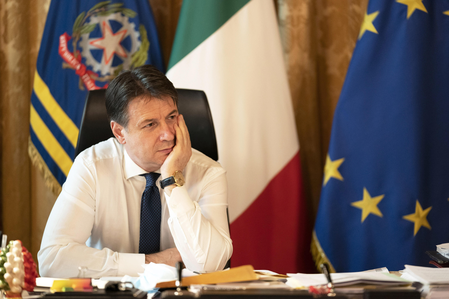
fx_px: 1771
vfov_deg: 9.7
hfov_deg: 14.4
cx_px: 224
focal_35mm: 142
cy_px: 150
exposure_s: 1/200
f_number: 2.8
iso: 3200
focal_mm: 142
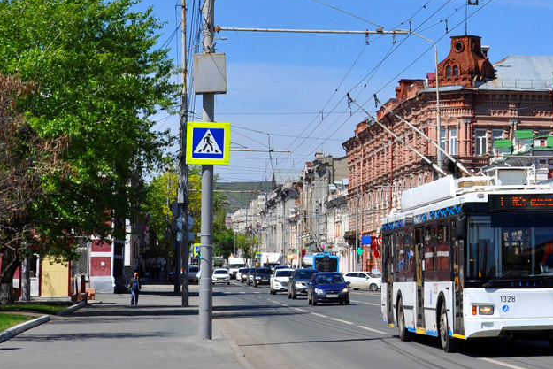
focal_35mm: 106
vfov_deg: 12.9
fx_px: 1629
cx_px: 516
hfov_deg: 18.9
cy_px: 131
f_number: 9
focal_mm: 34
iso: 200
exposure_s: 1/640
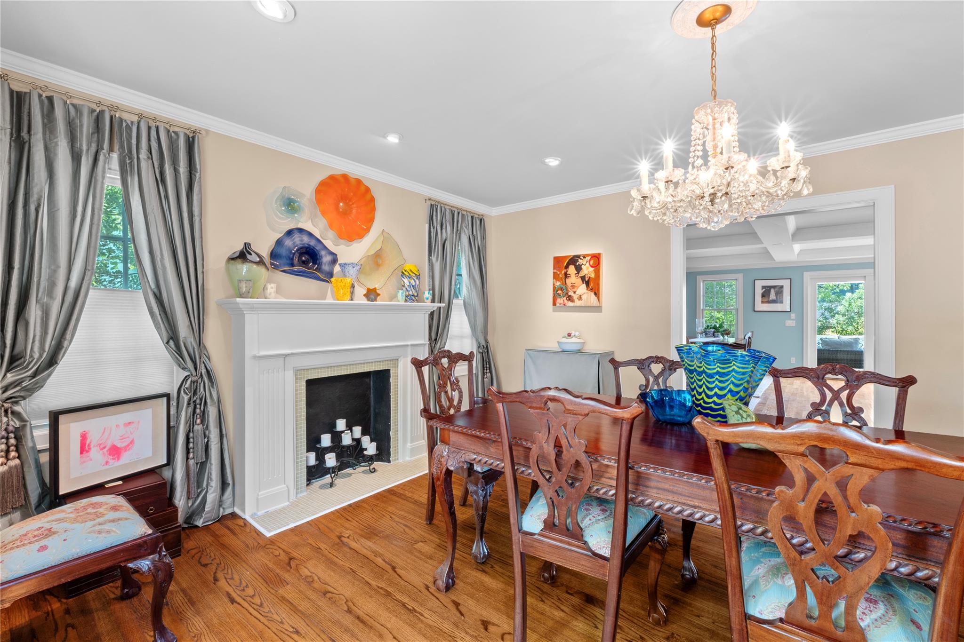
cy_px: 321
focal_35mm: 15
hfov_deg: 100.4
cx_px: 482
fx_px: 402
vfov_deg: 77.3
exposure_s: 3.2
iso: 250
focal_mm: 10
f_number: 11
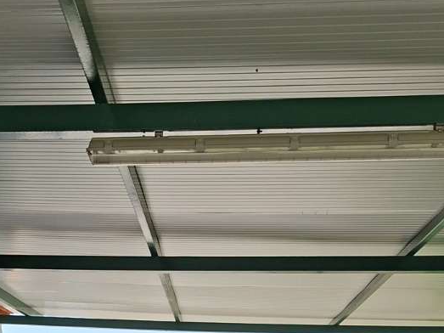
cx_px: 91
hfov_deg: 28.8
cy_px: 462
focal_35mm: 66
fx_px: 846
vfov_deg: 20.0
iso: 50
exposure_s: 1/1832
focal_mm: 5.54
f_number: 1.8
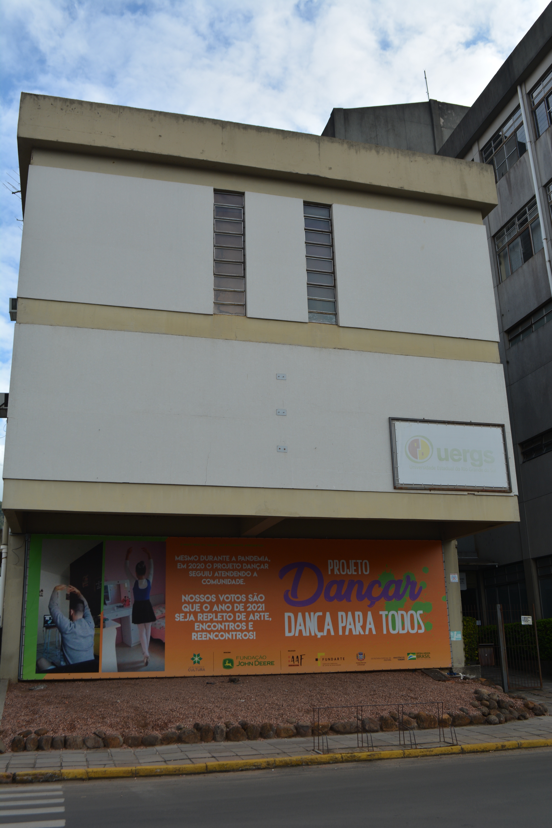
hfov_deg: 40.0
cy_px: 414
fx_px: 759
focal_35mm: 33
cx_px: 276
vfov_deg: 57.2
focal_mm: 22
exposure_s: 1/250
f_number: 8
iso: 100
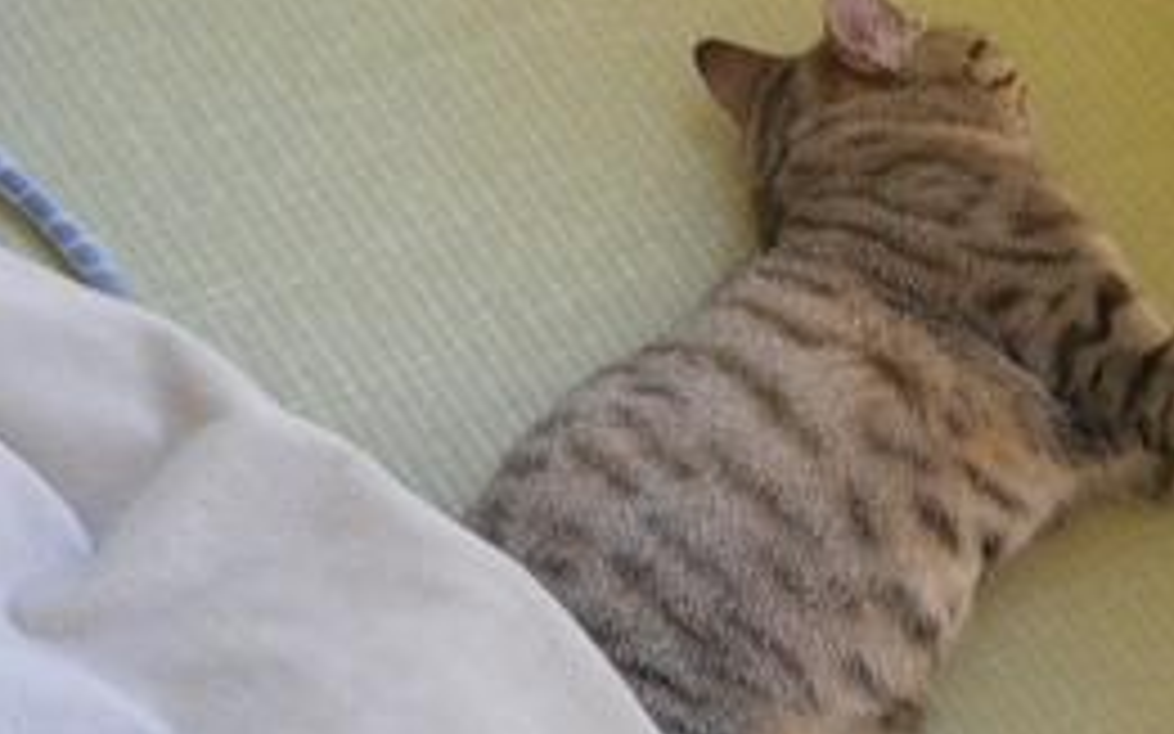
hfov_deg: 17.8
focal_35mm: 117
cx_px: 812
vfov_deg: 11.2
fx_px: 3743
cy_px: 432
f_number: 5.1
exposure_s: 1/20
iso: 400
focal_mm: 14.3
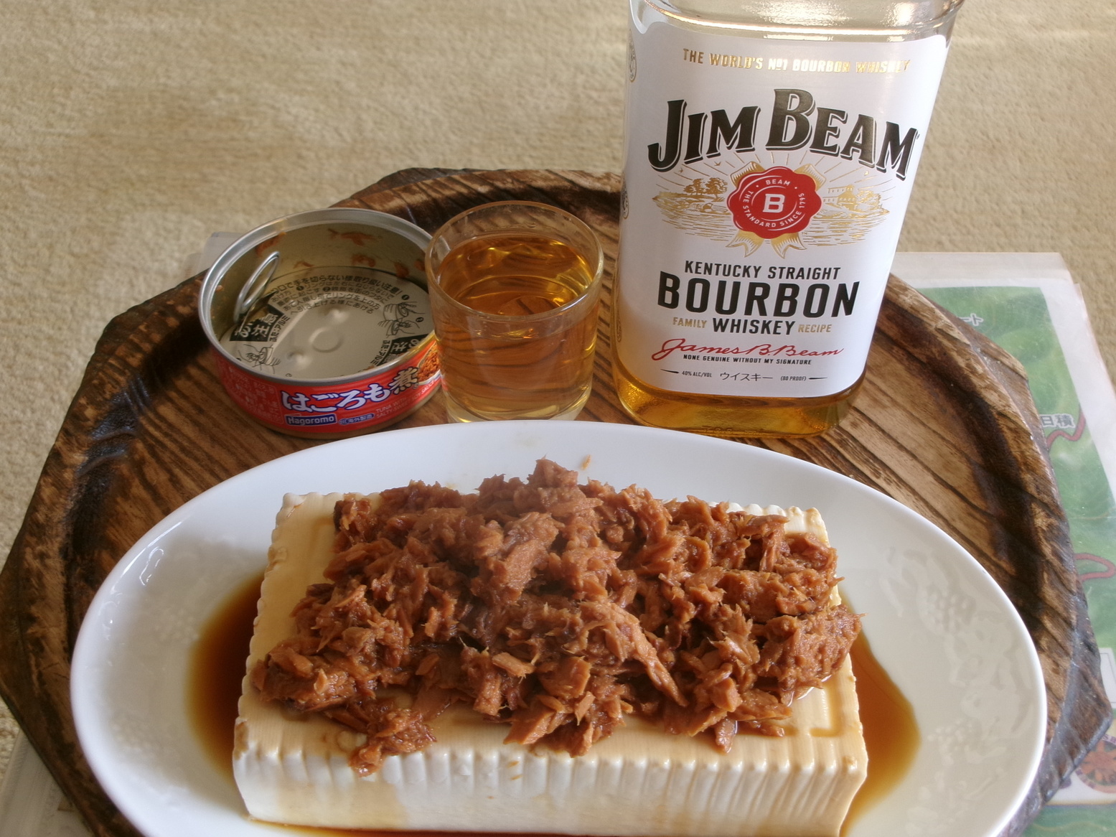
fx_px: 1386
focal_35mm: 43
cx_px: 558
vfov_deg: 33.6
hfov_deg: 43.9
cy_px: 418
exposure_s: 1/34
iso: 100
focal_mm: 7.8
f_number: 4.7
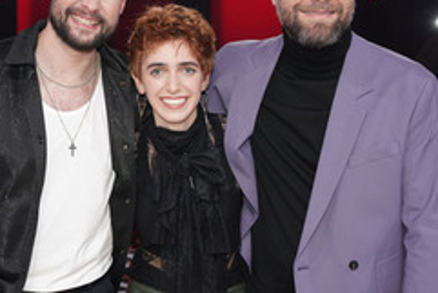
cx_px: 170
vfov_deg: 19.2
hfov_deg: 28.4
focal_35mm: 71
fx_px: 864
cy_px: 136
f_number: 4.5
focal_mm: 38
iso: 1600
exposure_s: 1/100
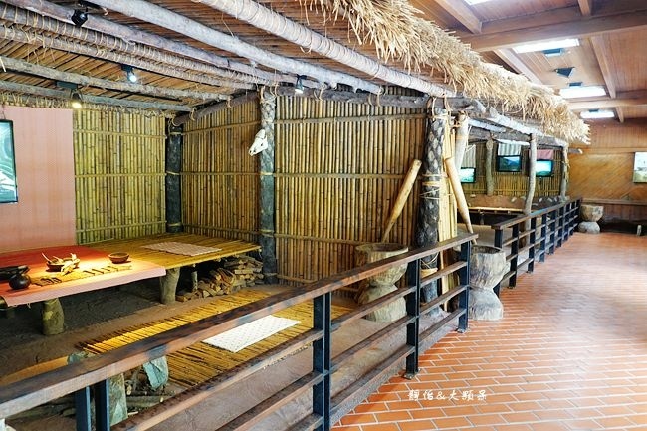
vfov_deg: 53.1
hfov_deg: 73.8
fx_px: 431
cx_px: 324
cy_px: 216
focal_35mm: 24
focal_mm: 9
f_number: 2.8
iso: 640
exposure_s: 1/30
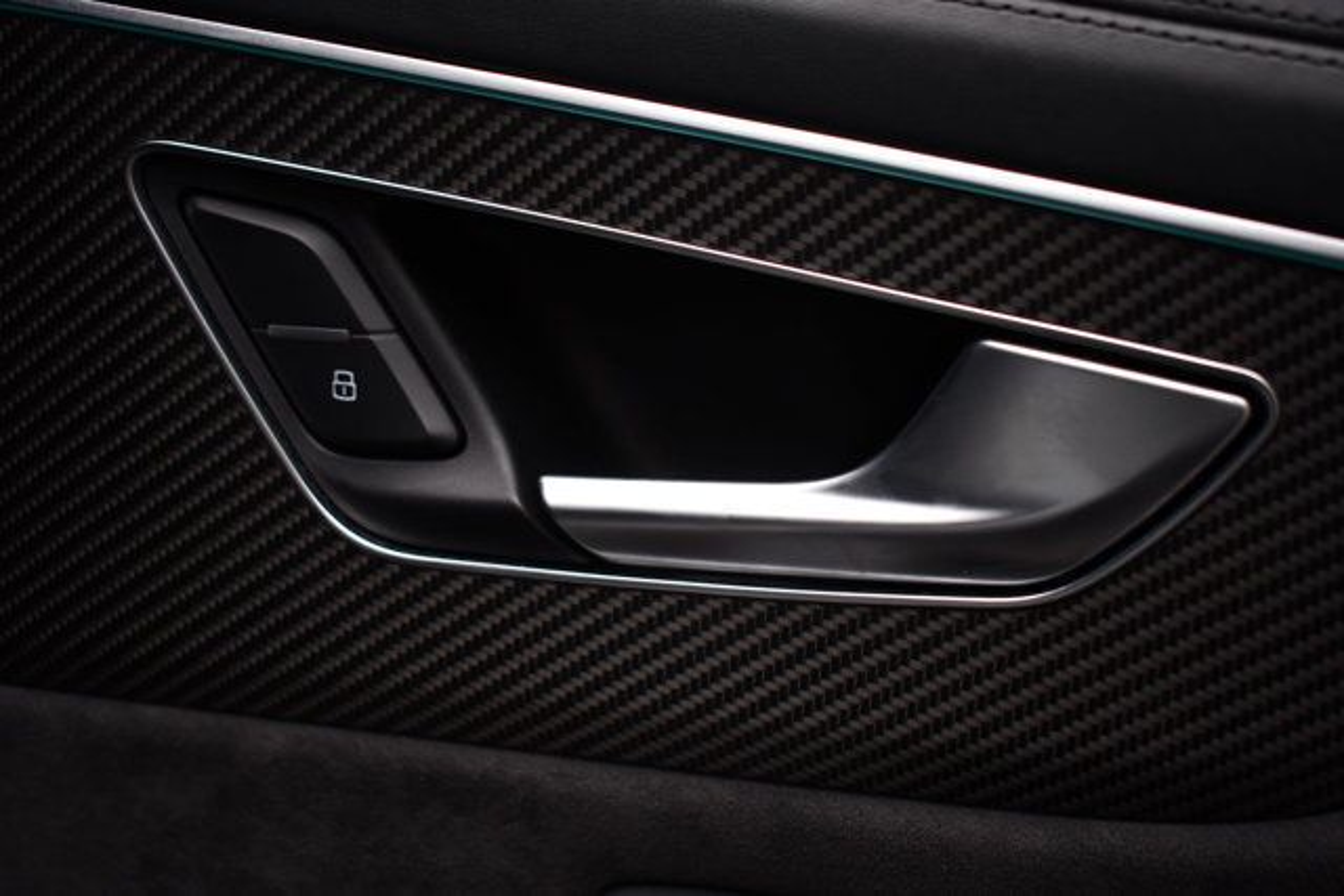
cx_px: 672
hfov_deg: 41.1
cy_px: 448
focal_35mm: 48
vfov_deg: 28.1
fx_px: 1792
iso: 500
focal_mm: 32
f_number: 4.5
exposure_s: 1/250
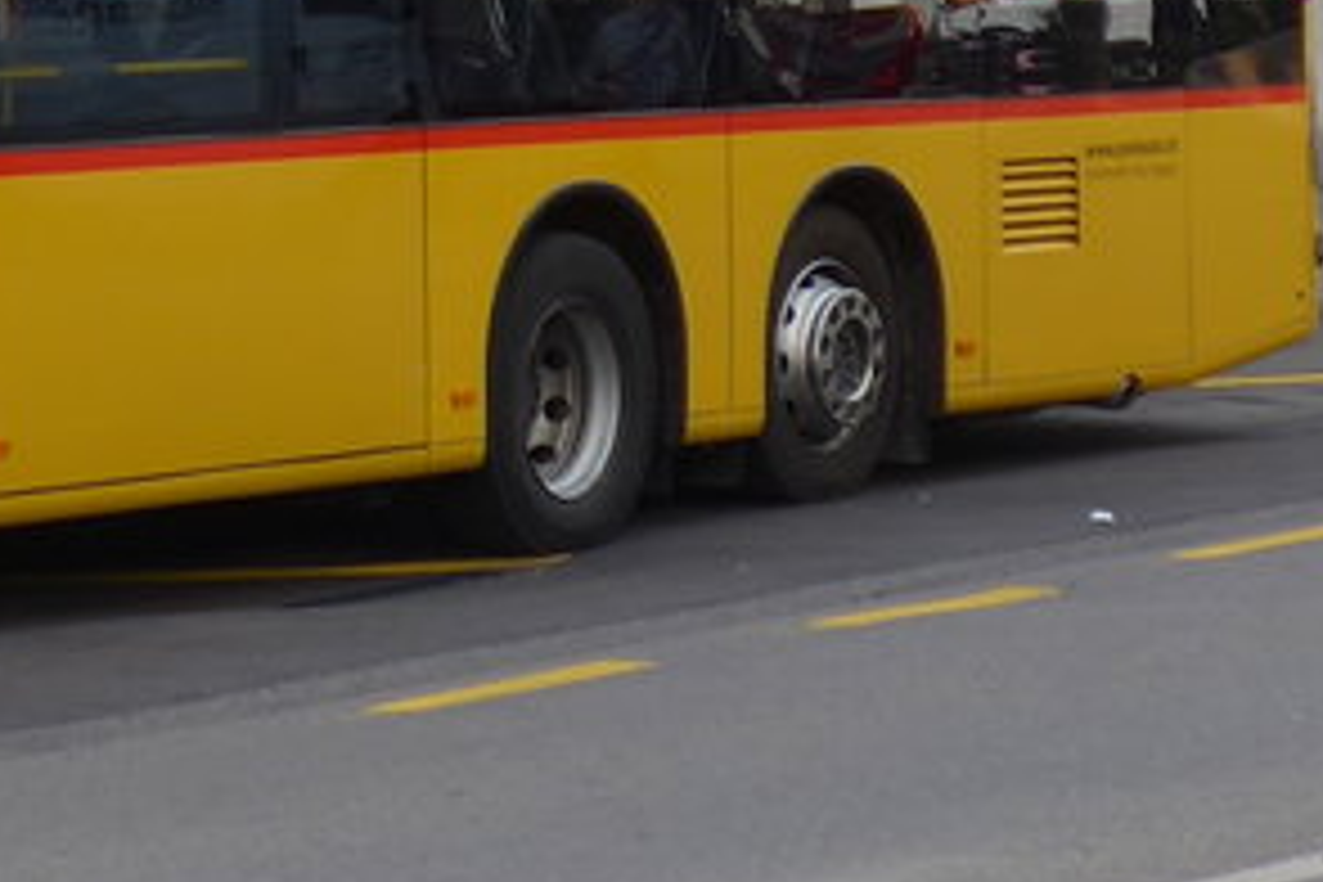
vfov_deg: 6.5
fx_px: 7643
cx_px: -724
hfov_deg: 9.6
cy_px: -454
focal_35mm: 208
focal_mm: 10.1
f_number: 3.2
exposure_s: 1/400
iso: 80
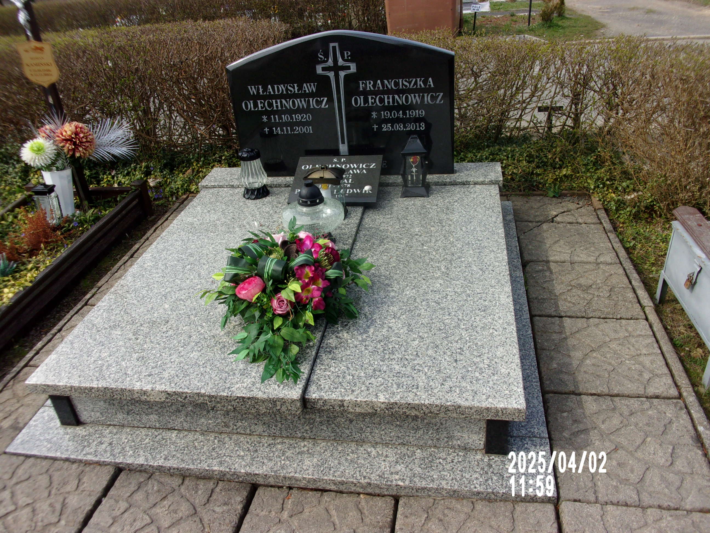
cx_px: 355
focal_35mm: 28
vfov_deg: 49.7
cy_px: 266
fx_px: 574
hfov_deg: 63.4
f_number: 10.8
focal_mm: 5.1
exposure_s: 1/60
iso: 80
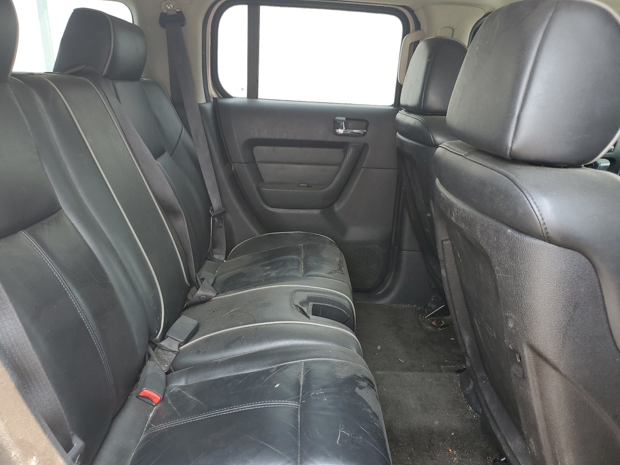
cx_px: 310
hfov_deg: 67.3
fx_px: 466
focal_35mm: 26
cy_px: 232
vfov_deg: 53.1
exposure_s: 1/120
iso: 52
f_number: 1.5
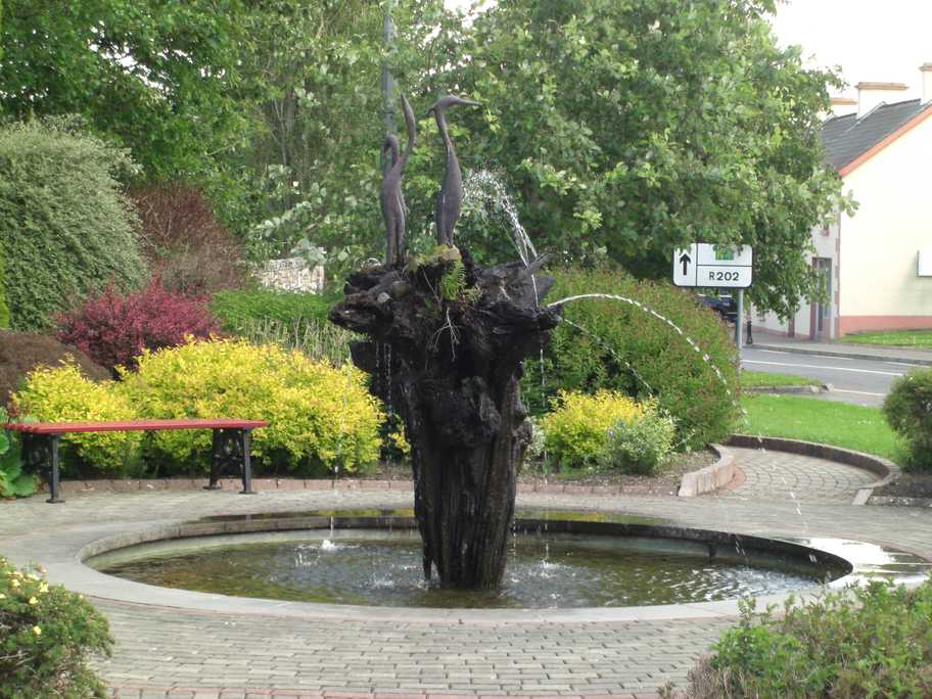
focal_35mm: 114
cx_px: 466
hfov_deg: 17.3
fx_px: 3069
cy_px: 350
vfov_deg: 13.0
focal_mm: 23.7
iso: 200
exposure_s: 1/160
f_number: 5.1
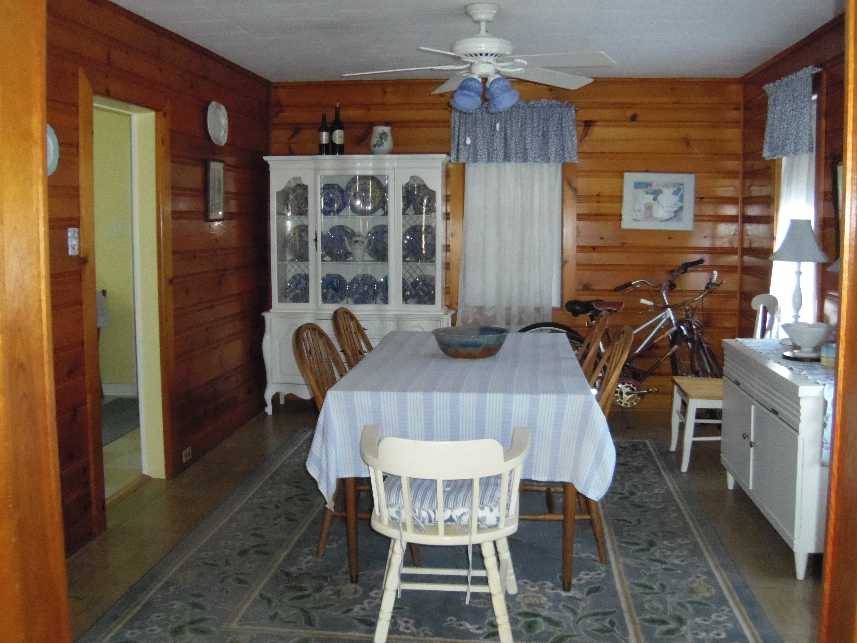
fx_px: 867
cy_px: 322
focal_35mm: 35
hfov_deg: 52.6
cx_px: 428
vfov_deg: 40.7
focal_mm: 6.5
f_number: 4.3
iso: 800
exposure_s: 1/50
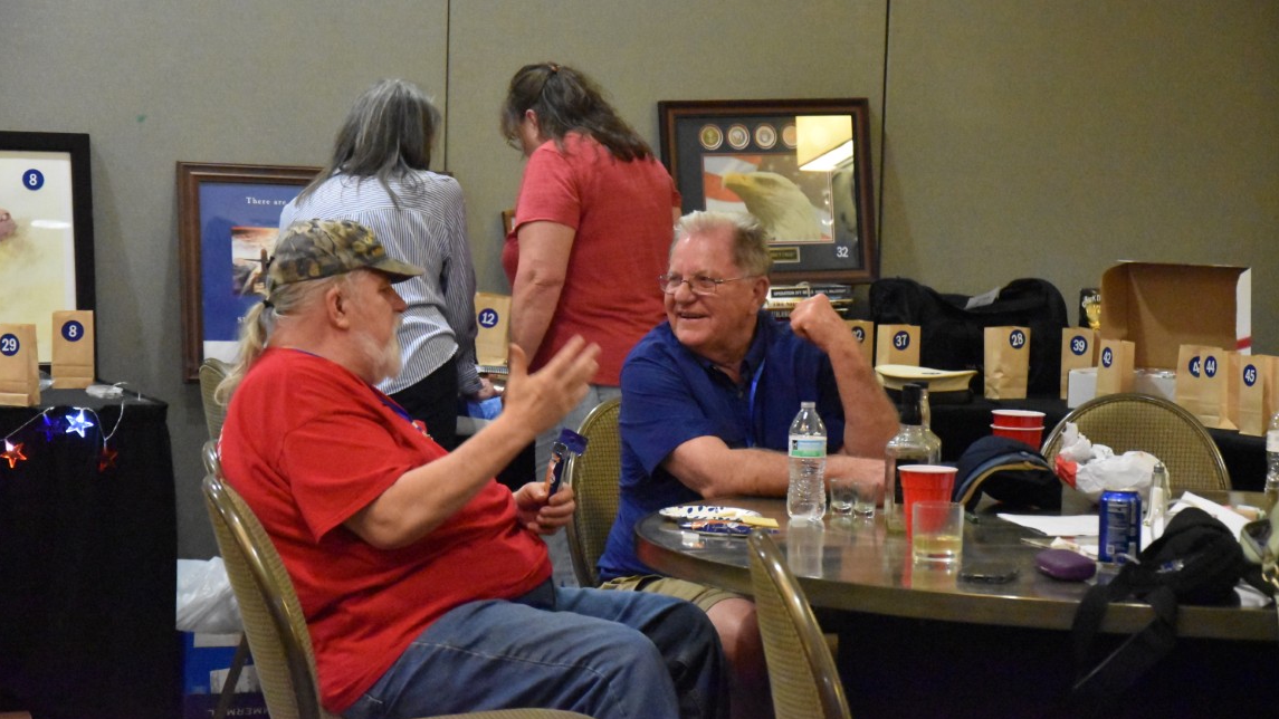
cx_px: 637
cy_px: 322
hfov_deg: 18.1
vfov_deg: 10.2
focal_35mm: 119
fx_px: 4020
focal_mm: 75
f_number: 5.3
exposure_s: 1/60
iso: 12800
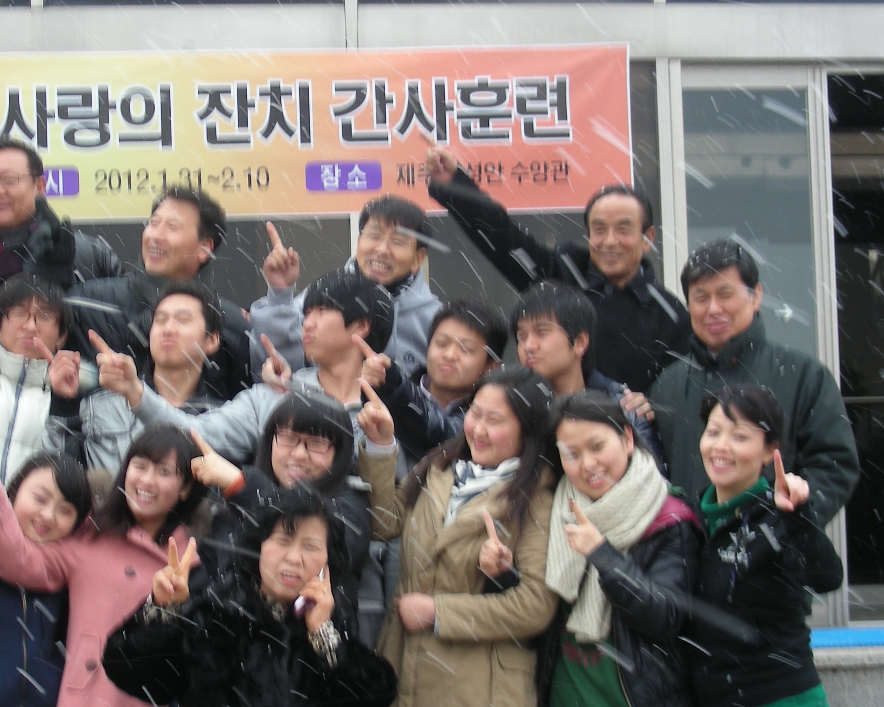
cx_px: 318
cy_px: 419
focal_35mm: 83
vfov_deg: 18.5
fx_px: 2172
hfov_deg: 22.9
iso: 50
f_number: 3.5
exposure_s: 1/46.3
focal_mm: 9.7
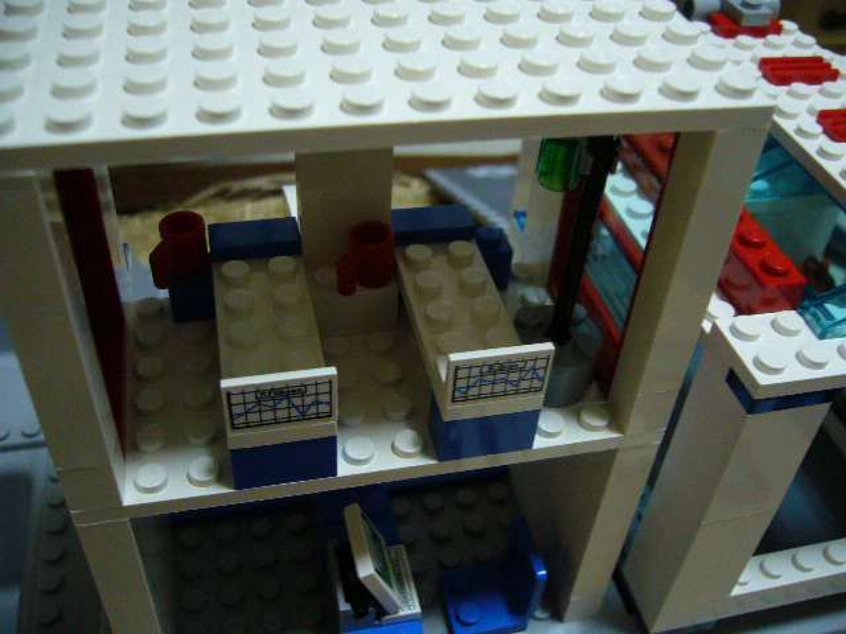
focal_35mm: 35
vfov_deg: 40.7
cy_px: 317
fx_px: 855
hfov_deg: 52.6
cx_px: 423
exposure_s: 1/8
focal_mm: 5.8
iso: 200
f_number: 2.8
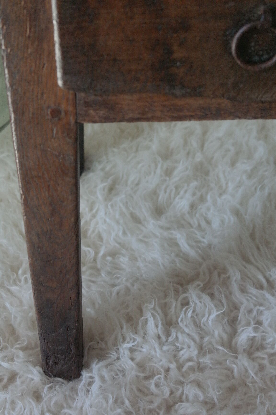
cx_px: 138
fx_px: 885
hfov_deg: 17.7
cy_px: 208
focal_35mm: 77
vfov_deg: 26.3
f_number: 5.6
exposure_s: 1/80
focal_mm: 50
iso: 3200
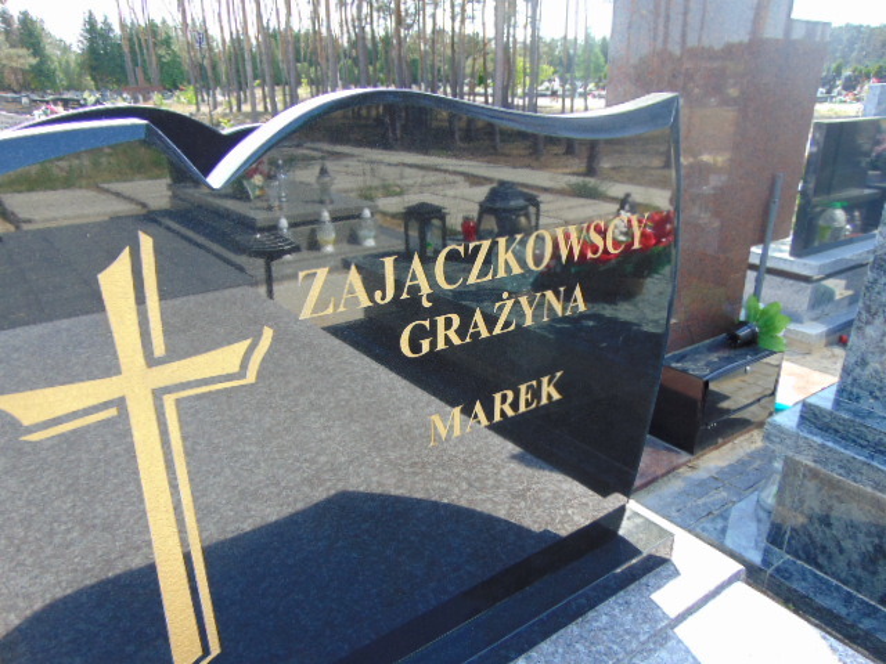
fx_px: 640
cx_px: 443
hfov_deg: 69.4
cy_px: 332
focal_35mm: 25
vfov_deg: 54.9
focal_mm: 4.5
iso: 80
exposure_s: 1/200
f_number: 3
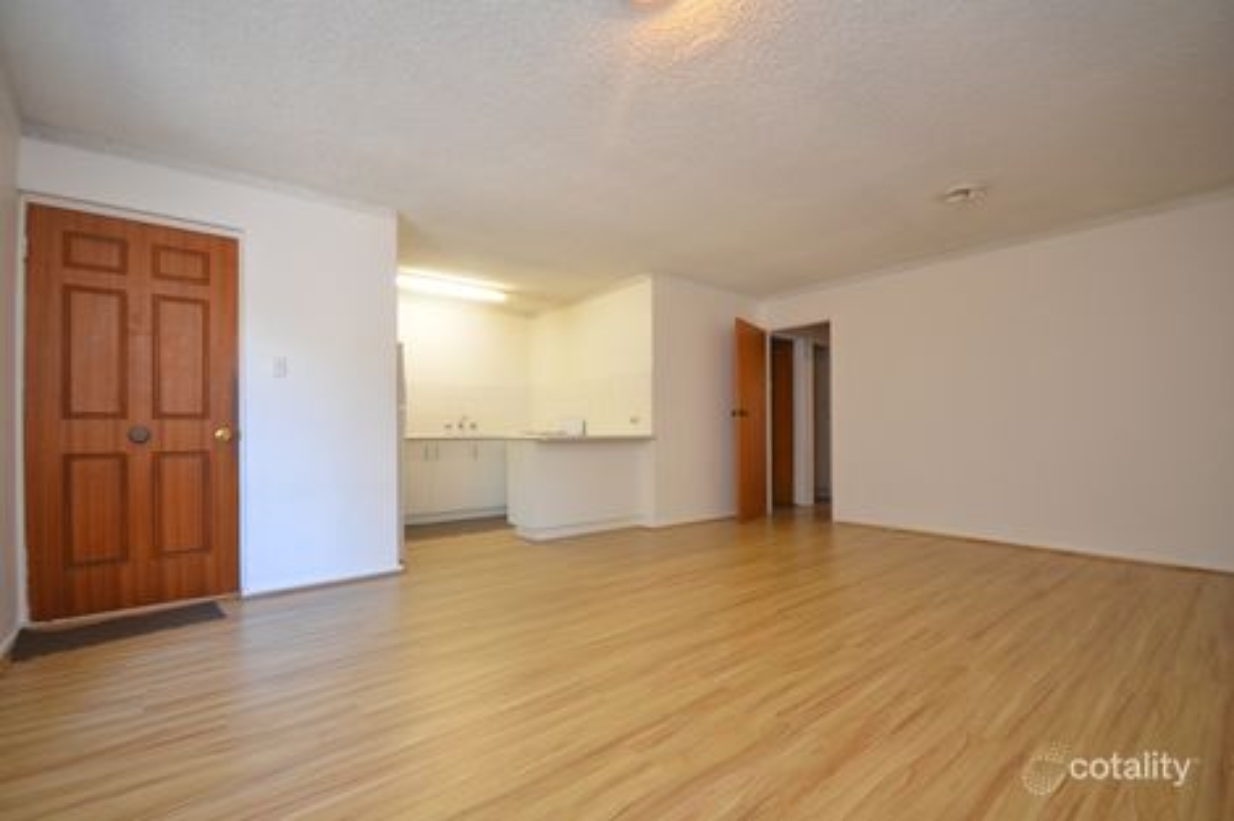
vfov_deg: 77.3
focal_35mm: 15
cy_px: 410
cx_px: 617
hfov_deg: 100.4
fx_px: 514
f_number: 4
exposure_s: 1/60
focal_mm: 10
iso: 800
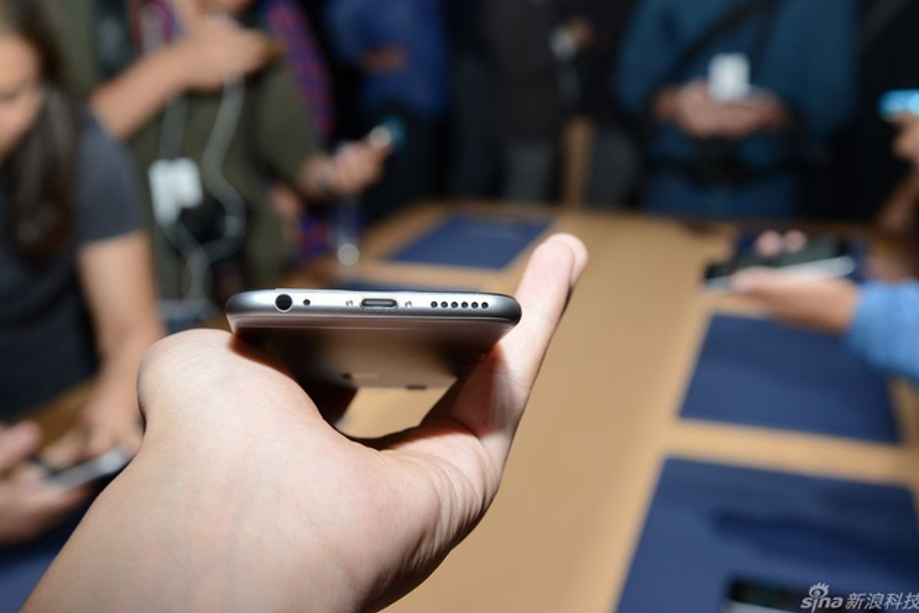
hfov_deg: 37.5
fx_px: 1353
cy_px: 305
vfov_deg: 25.5
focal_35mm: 53
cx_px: 460
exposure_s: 1/200
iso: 1250
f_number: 8
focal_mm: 52
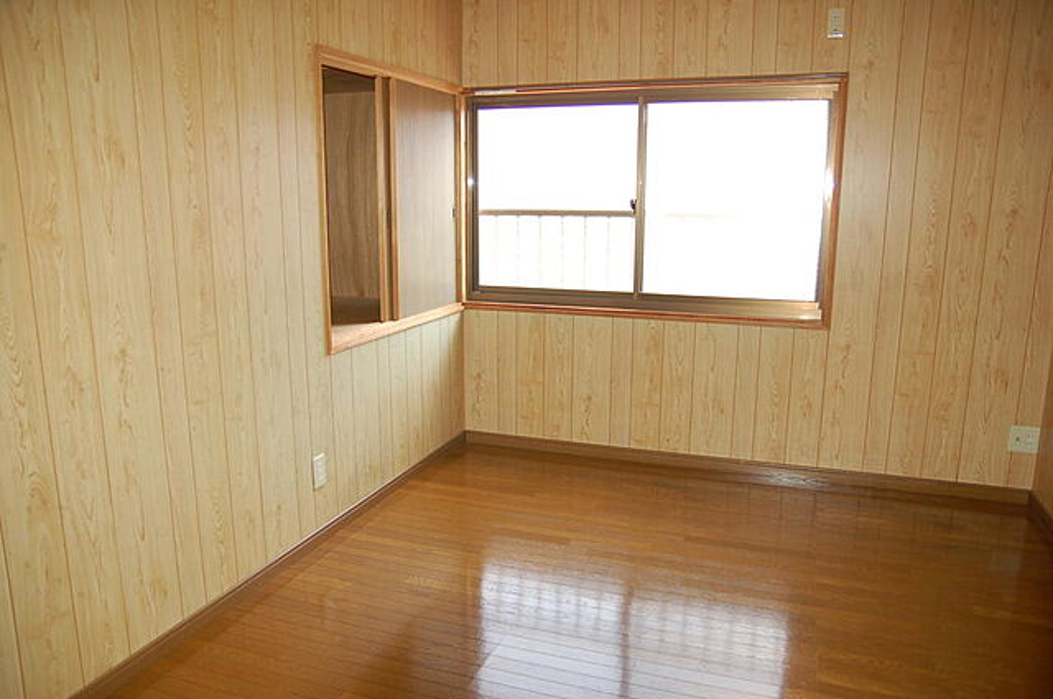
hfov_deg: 41.2
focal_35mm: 48
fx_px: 1402
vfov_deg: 28.0
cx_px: 526
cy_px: 350
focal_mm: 32
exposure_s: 1/400
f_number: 2.8
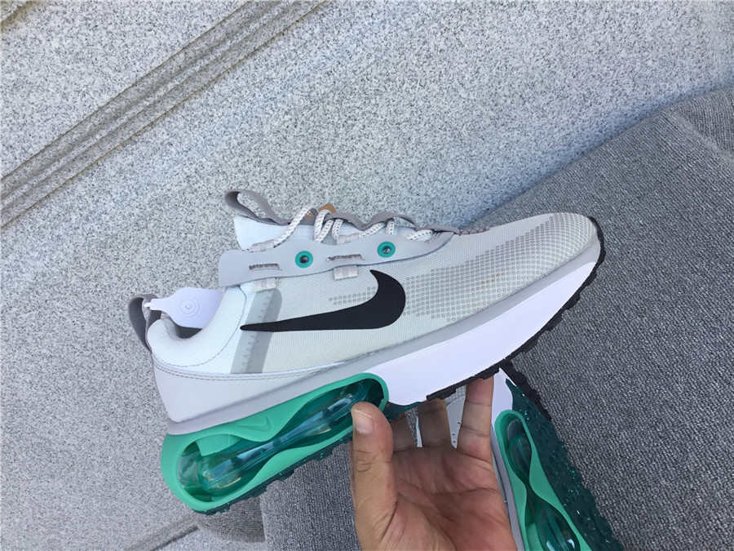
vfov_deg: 45.4
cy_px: 276
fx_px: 657
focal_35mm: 31
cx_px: 367
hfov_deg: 58.4
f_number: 2.4
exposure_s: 1/163
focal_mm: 3.3
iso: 25
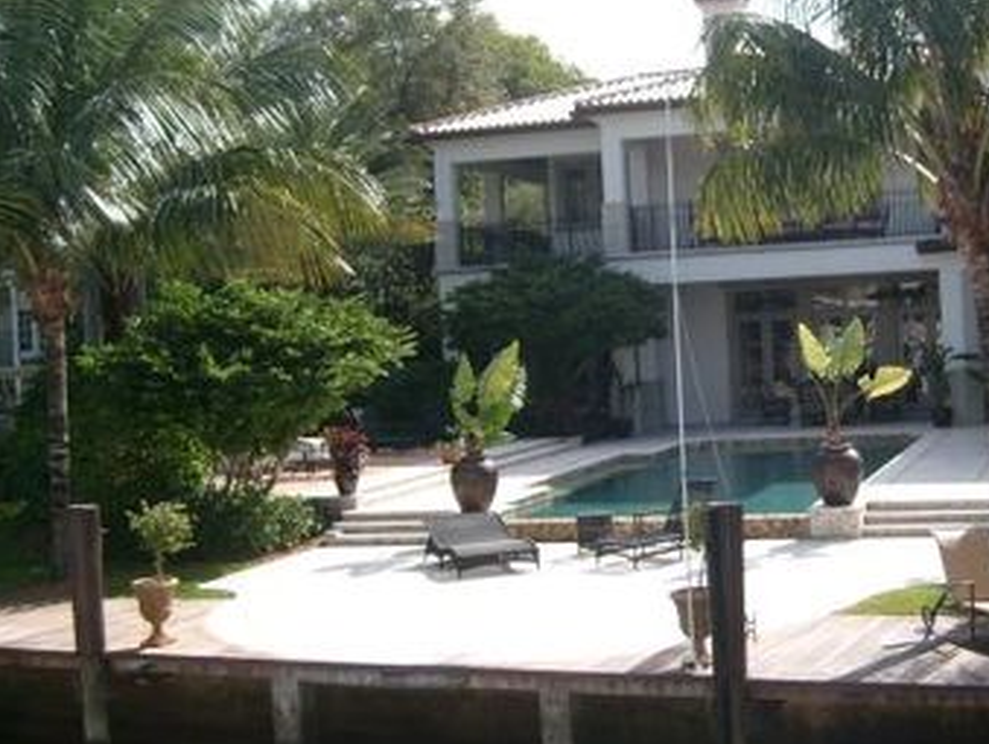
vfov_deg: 26.6
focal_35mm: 55
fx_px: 1573
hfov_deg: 34.4
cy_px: 362
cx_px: 702
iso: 80
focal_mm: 5.8
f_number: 7.1
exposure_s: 1/180
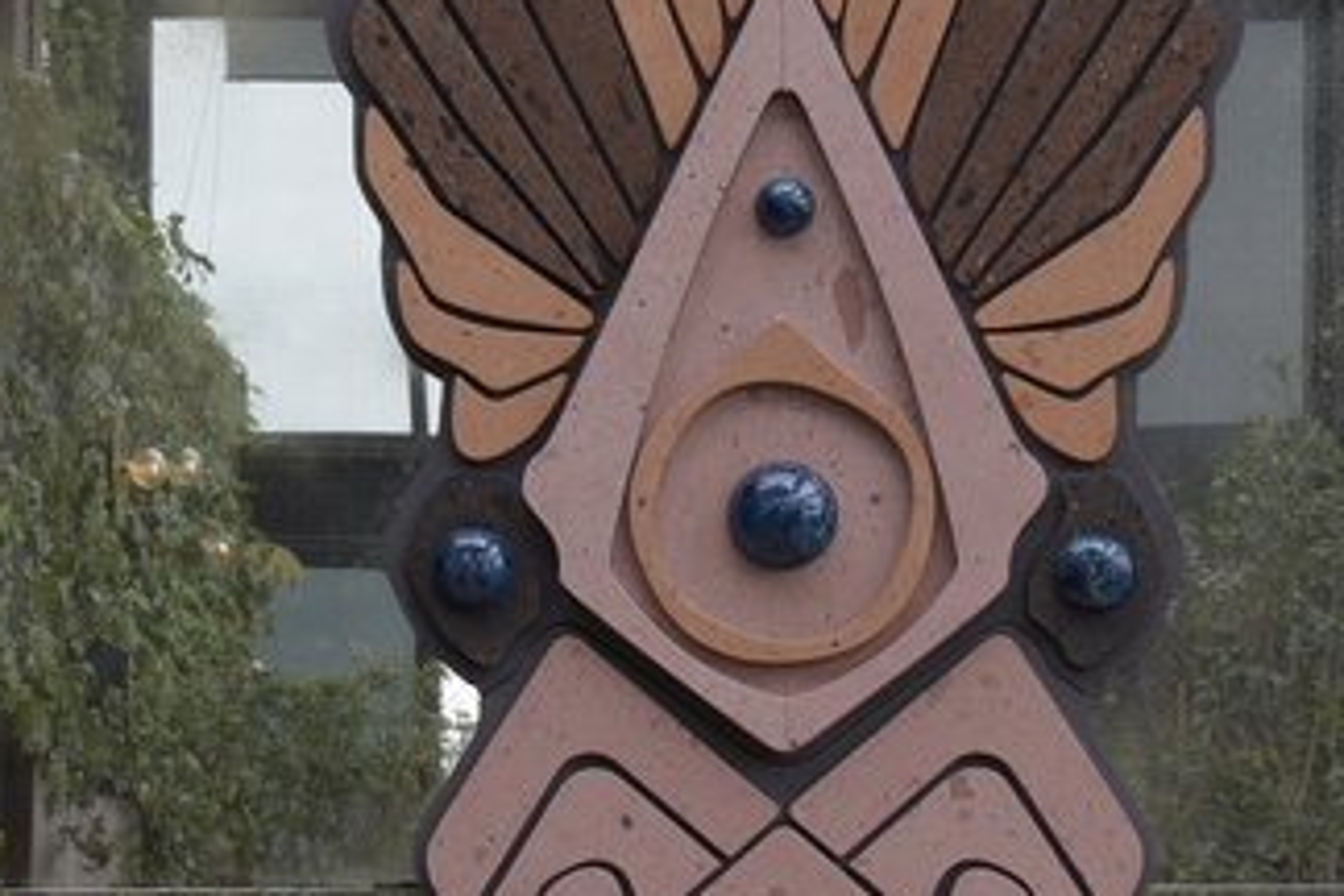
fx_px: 5525
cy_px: 550
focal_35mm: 148
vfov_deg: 9.3
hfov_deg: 13.9
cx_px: 713
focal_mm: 40
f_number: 4
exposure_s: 1/500
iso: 200
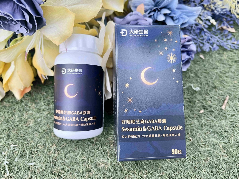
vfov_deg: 53.1
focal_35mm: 26
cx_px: 120
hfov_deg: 67.3
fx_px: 180
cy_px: 90
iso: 125
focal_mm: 5.7
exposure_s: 1/61
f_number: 1.5
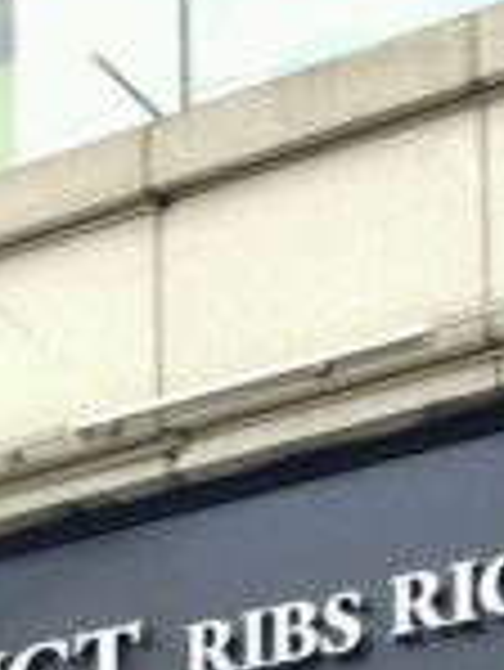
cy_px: 1362
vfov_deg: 12.3
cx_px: 164
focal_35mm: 141
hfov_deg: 10.5
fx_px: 2733
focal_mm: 4.12
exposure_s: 1/50
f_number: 2
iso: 135
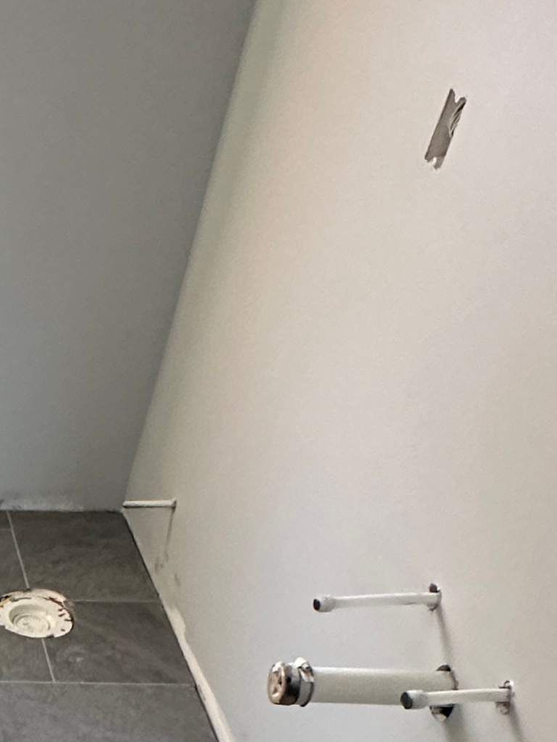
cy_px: 715
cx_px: -341
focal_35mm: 55
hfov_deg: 21.2
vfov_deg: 32.5
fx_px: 1180
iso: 320
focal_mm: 2.22
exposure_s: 1/86
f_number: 2.2
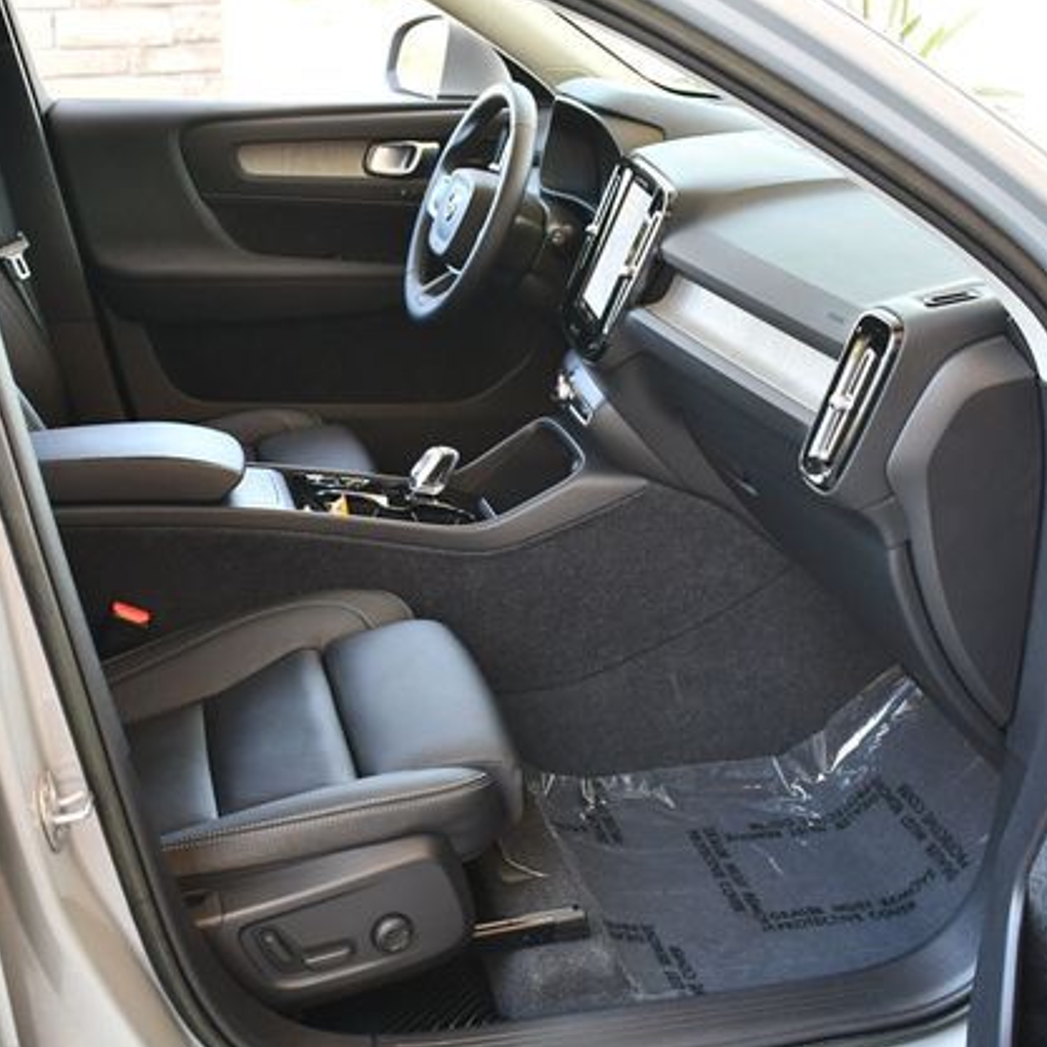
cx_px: 422
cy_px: 525
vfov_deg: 36.1
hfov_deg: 35.9
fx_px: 1608
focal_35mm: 47
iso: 900
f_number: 3.5
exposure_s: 1/125
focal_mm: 18
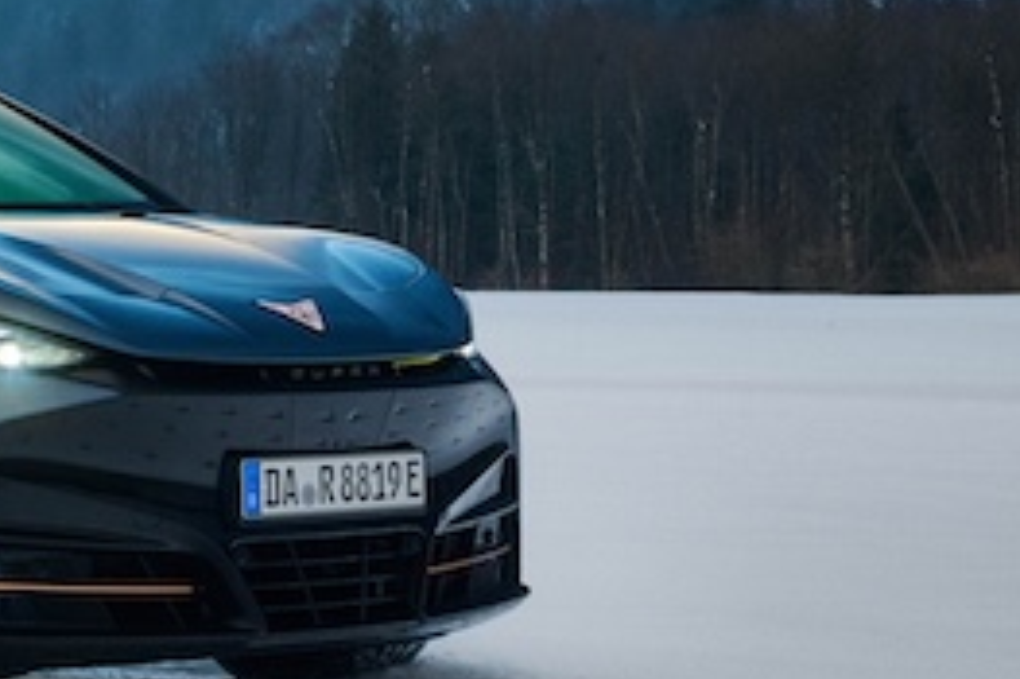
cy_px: 87
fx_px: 3794
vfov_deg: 10.2
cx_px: -151
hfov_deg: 14.9
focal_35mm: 134
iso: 200
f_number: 7.1
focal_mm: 44
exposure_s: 1/80
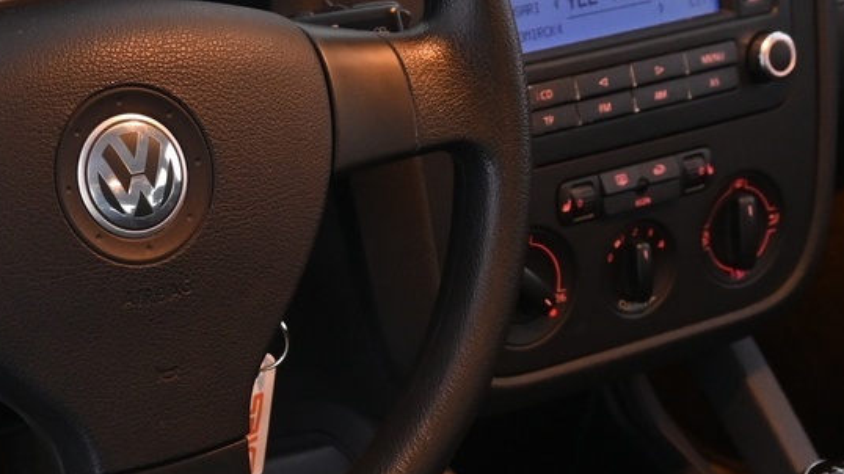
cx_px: 155
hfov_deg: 20.7
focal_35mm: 102
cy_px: 295
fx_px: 2277
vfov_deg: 11.9
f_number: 4
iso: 1100
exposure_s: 1/30
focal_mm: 21.5
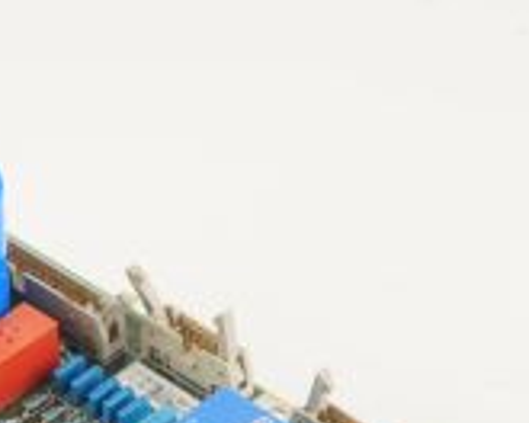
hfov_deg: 11.2
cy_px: 598
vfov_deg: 8.9
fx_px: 2677
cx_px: 87
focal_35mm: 171
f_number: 11
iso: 1600
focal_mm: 50
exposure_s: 1/125
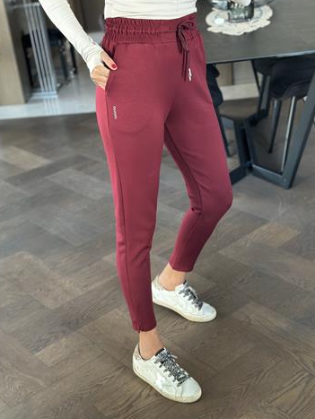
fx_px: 630
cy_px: 202
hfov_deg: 28.1
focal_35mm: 52
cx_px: 159
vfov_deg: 36.8
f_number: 1.78
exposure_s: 1/43
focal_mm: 6.86
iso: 400
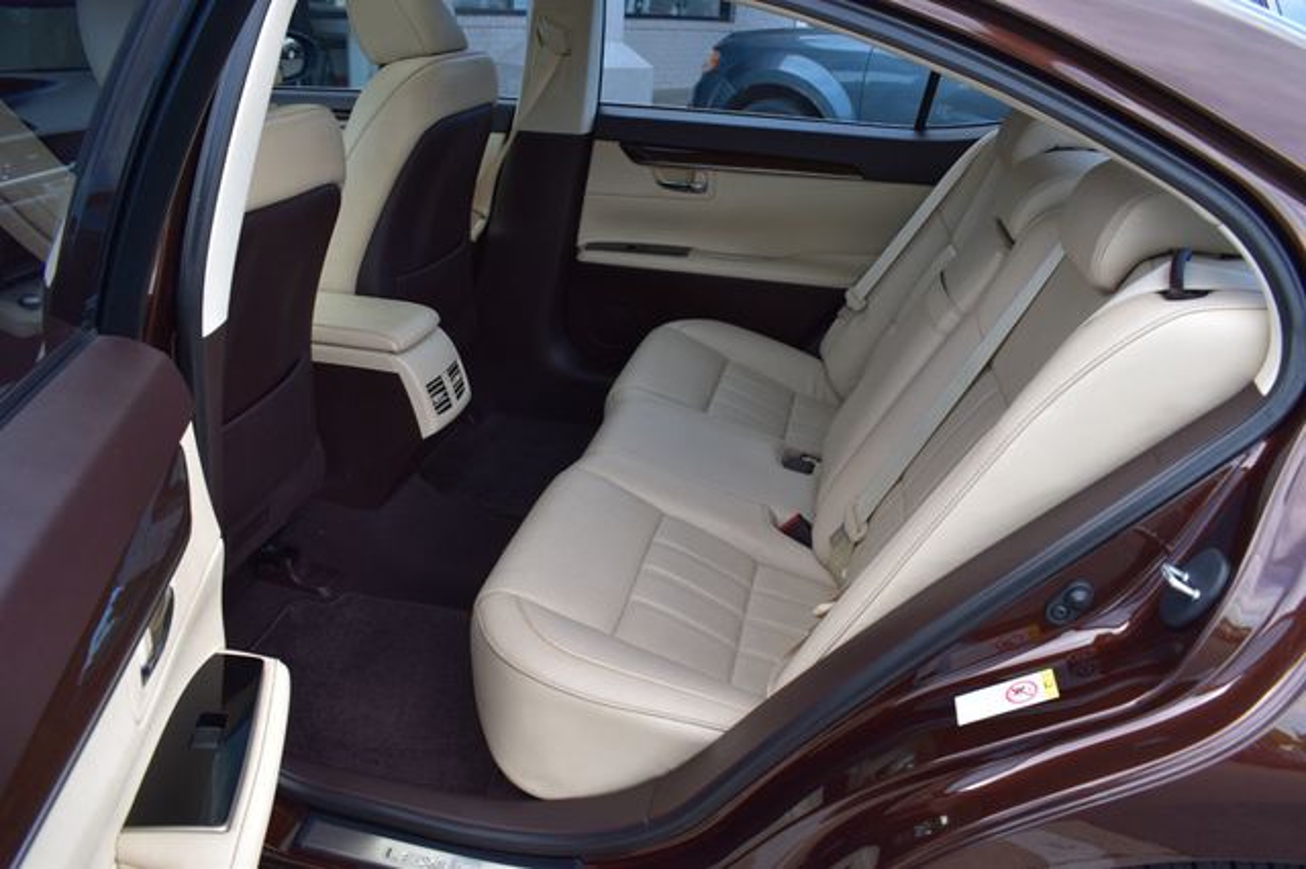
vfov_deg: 47.9
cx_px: 653
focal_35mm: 27
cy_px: 434
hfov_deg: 67.4
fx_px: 979
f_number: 8
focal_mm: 18
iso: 400
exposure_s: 1/60
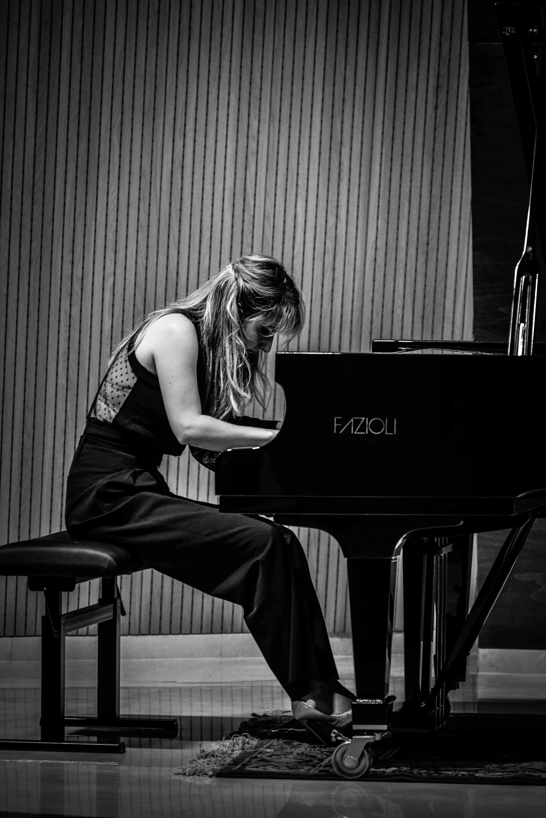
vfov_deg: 10.3
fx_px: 4546
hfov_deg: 6.9
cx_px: 273
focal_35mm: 200
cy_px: 409
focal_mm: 200
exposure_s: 1/160
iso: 1600
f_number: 3.2
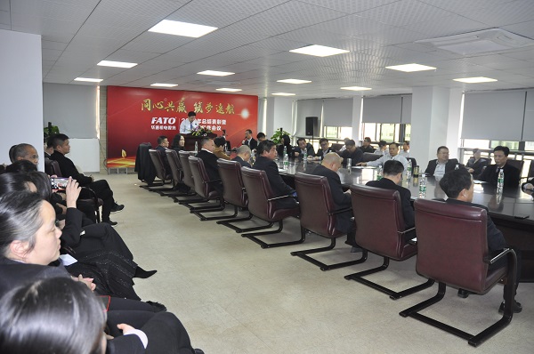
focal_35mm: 27
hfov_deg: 67.5
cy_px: 177
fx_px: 400
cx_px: 267
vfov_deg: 47.8
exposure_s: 1/60
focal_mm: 18
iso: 800
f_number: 4
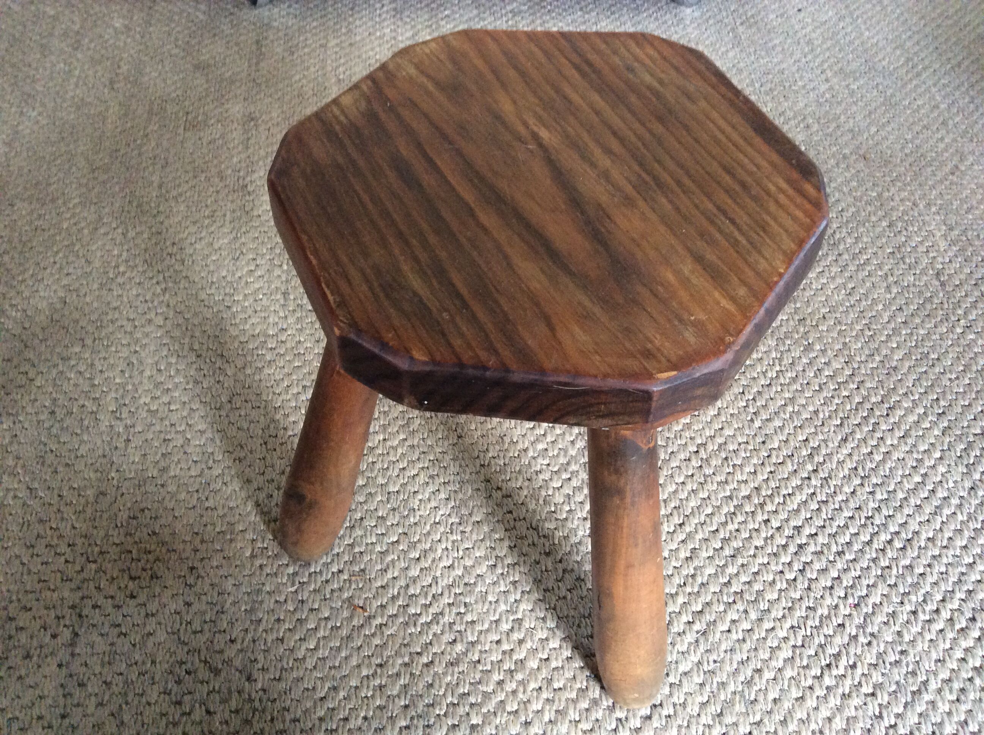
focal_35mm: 32
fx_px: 908
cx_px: 492
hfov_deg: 56.9
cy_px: 368
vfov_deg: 44.1
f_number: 2.4
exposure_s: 1/25
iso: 250
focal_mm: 3.3
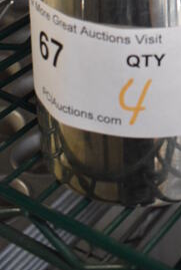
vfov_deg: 19.7
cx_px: 241
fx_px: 685
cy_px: -121
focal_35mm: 91
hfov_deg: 14.4
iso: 1250
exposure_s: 1/125
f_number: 3.5
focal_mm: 18
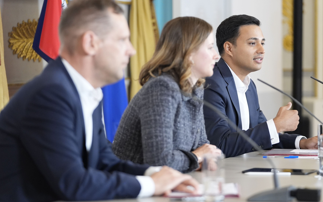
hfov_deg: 14.1
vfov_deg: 8.9
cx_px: 188
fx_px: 1303
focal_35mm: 148
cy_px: 87
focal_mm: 124
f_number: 2.8
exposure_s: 1/400
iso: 3200
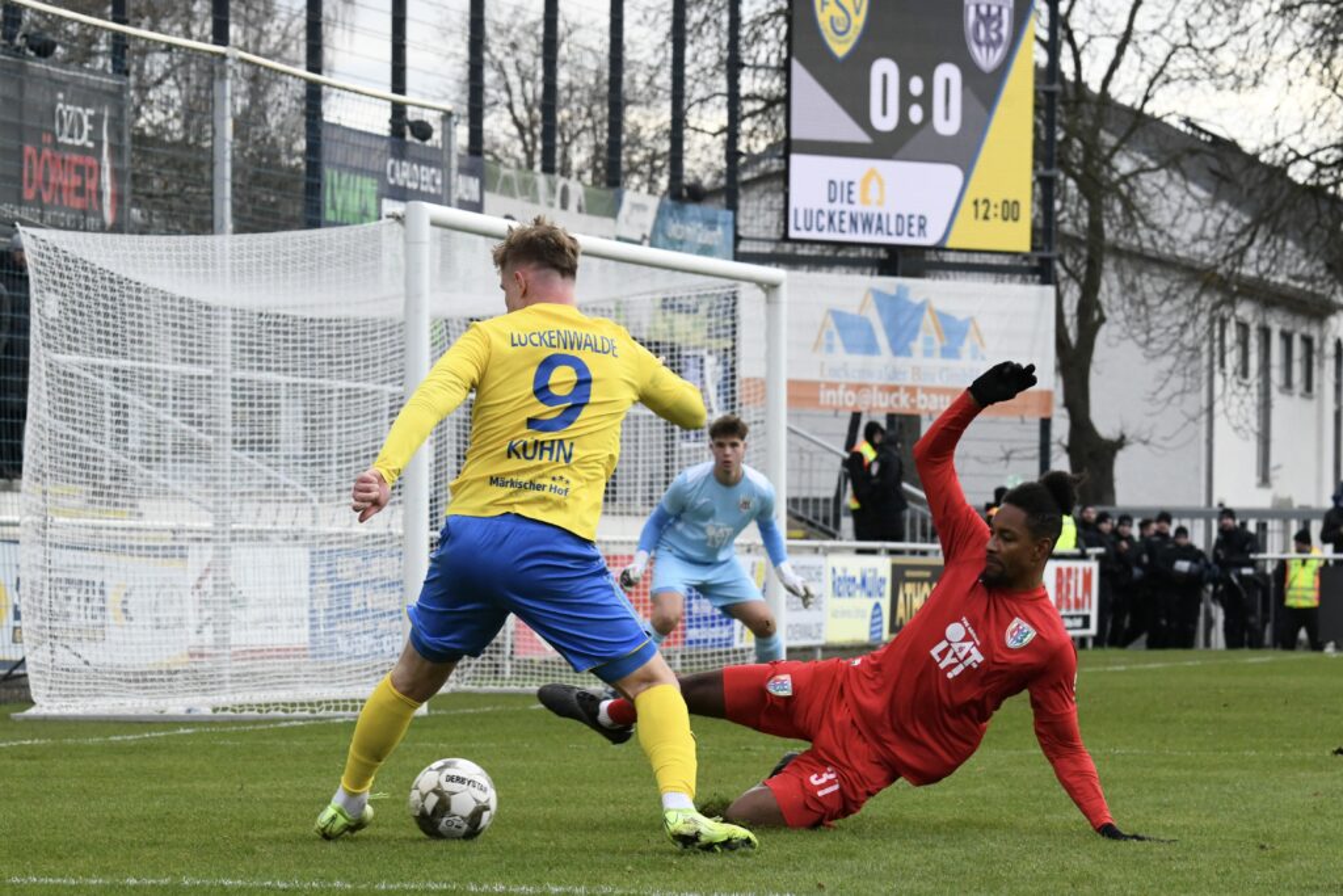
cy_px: 448
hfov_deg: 15.2
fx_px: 5037
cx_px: 672
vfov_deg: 10.2
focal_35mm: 135
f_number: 9
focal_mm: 135
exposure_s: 1/1600
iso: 4000
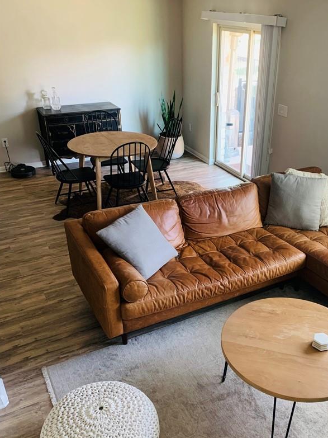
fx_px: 430
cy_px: 255
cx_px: 211
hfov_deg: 41.4
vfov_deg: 53.7
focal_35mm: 34
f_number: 1.8
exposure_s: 1/60
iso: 250
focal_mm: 4.25
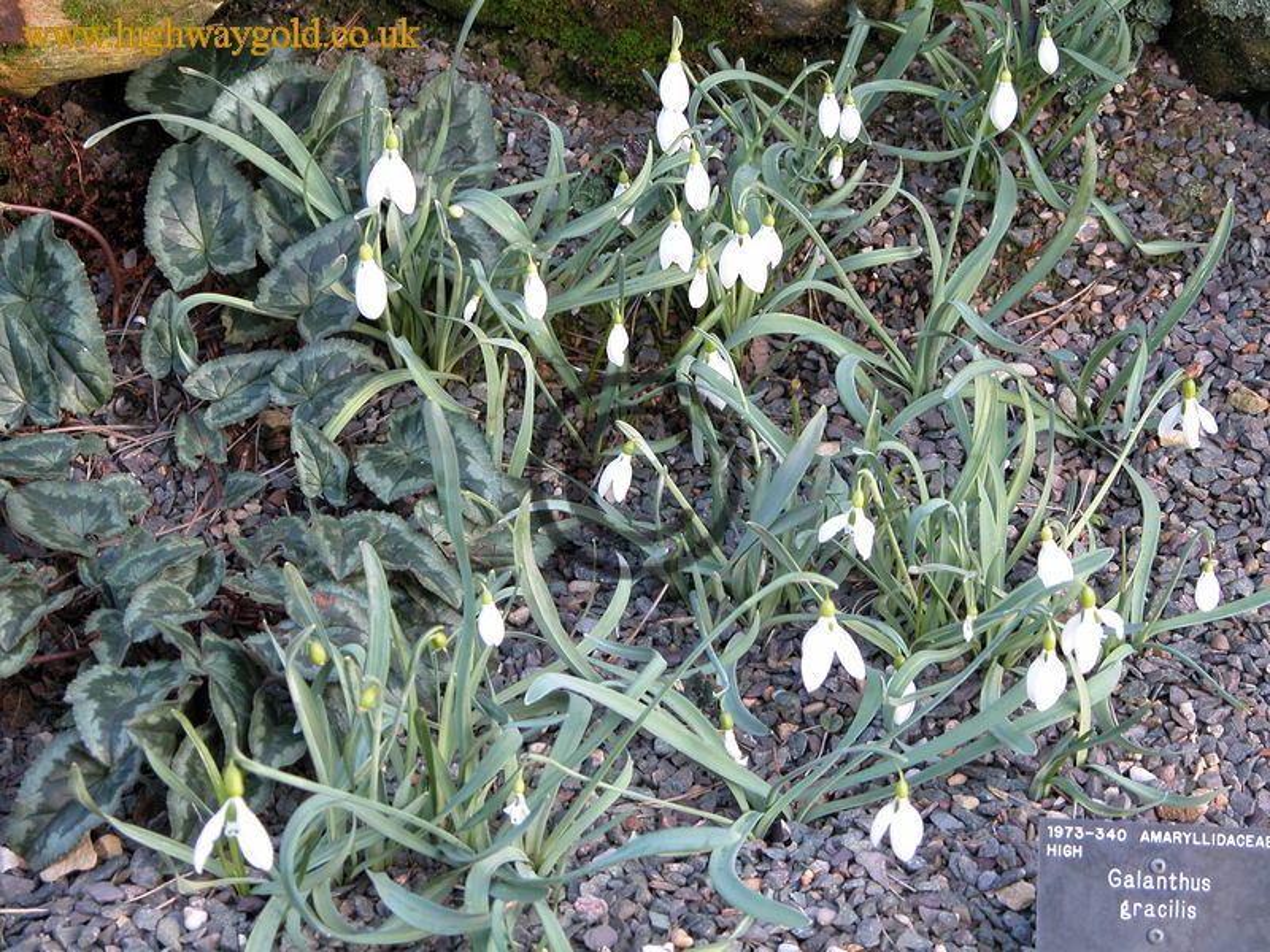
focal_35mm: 98
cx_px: 635
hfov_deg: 20.0
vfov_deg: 15.1
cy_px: 476
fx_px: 3595
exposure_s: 1/37.9
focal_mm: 25.4
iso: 100
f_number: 3.6
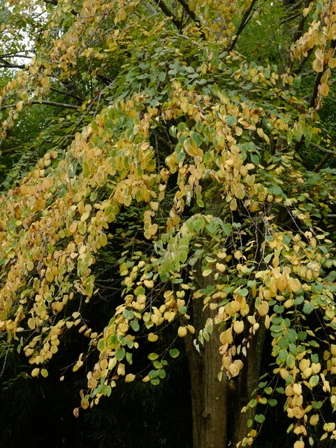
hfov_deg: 23.3
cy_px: 398
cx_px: 182
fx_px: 815
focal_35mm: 63
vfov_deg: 29.5
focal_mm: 28
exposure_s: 1/400
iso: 800
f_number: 5.6
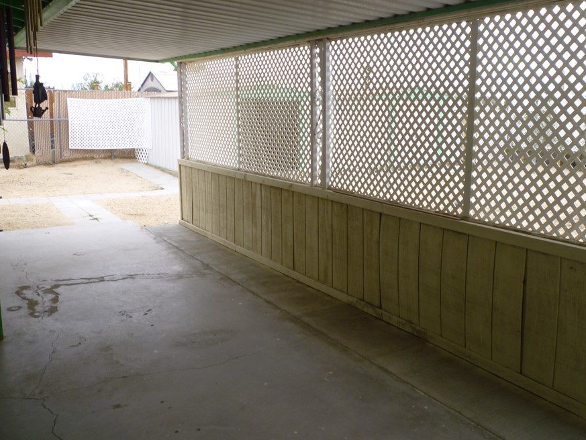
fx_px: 576
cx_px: 320
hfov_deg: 53.9
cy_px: 201
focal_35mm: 34
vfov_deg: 41.8
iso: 80
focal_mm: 5.2
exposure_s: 1/100
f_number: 3.3
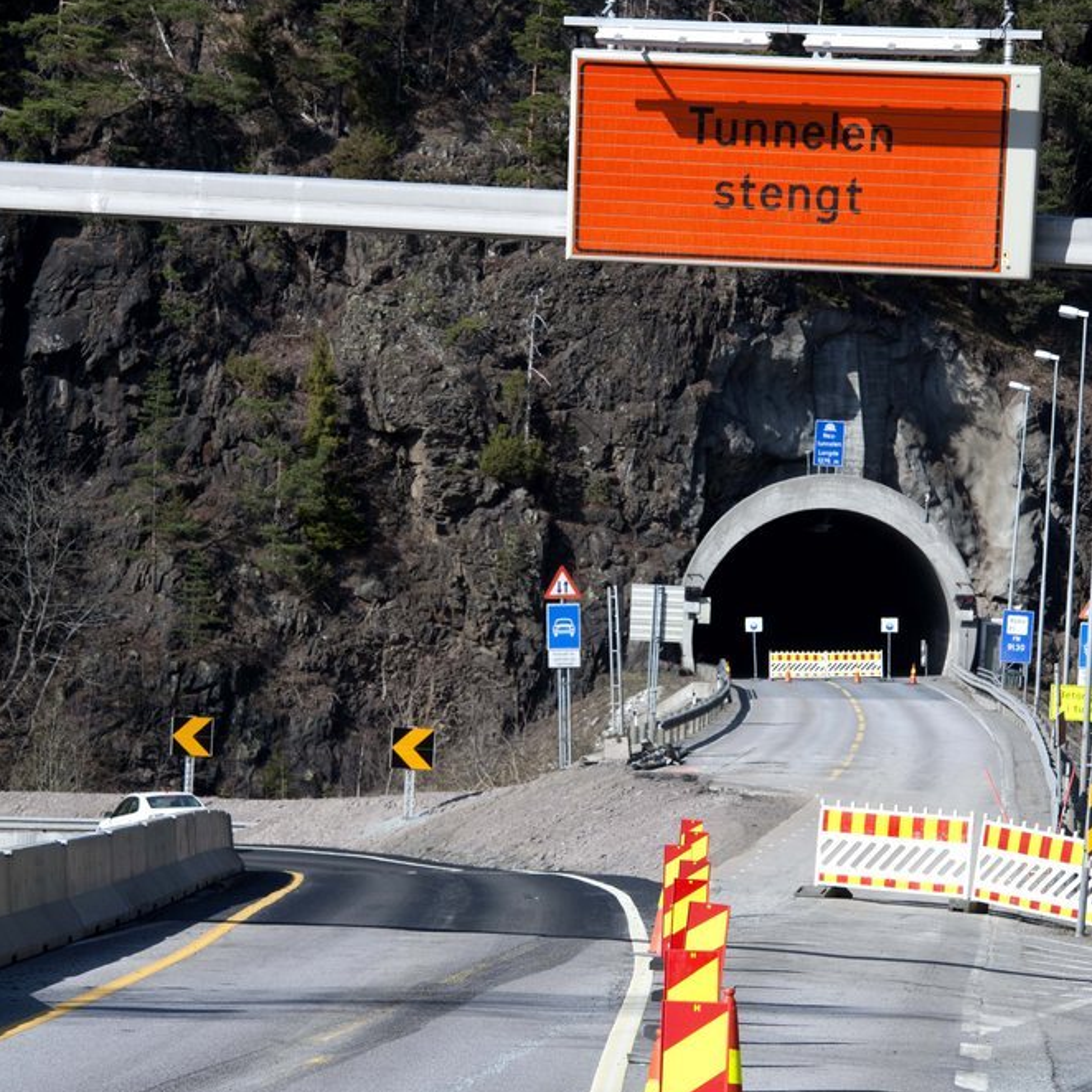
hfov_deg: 9.4
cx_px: 545
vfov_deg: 9.4
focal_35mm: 186
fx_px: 6638
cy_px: 688
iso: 640
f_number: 13
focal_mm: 145
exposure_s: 1/640
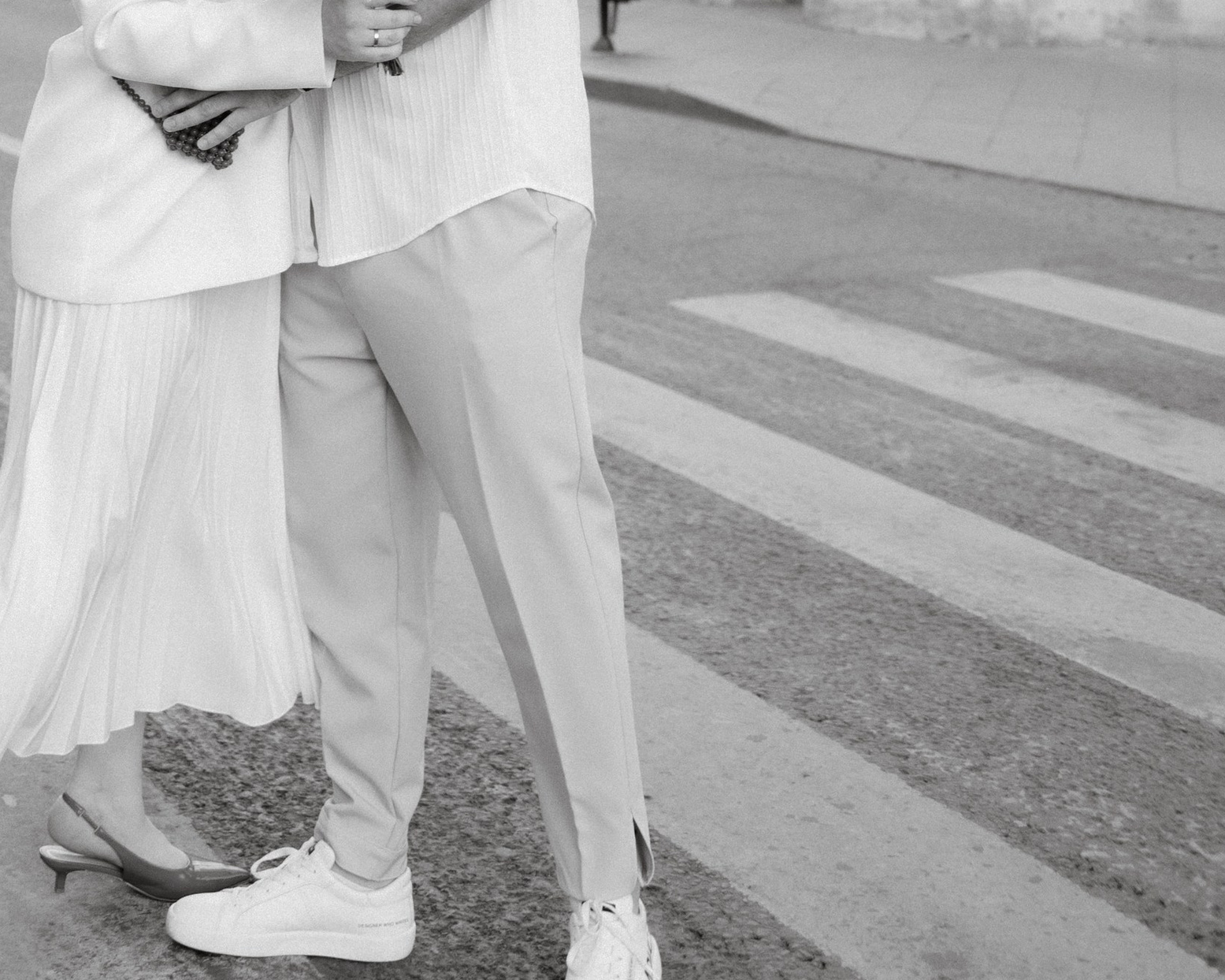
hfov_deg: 28.8
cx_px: 360
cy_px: -415
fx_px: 2357
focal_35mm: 65
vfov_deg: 20.6
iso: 250
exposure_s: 1/500
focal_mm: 28
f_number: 3.2
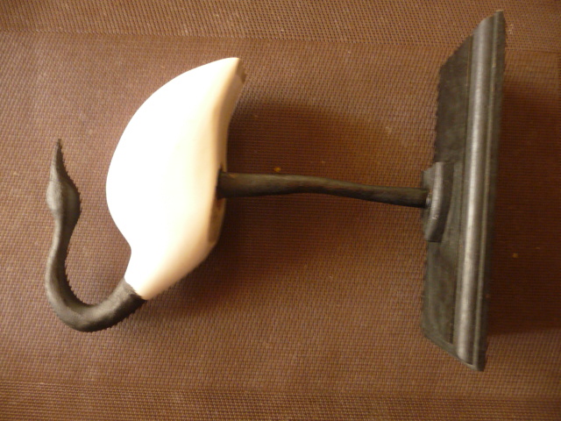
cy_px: 210
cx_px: 280
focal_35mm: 28
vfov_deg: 49.7
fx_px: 454
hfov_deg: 63.4
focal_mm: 4.7
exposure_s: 1/10
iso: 400
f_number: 3.3
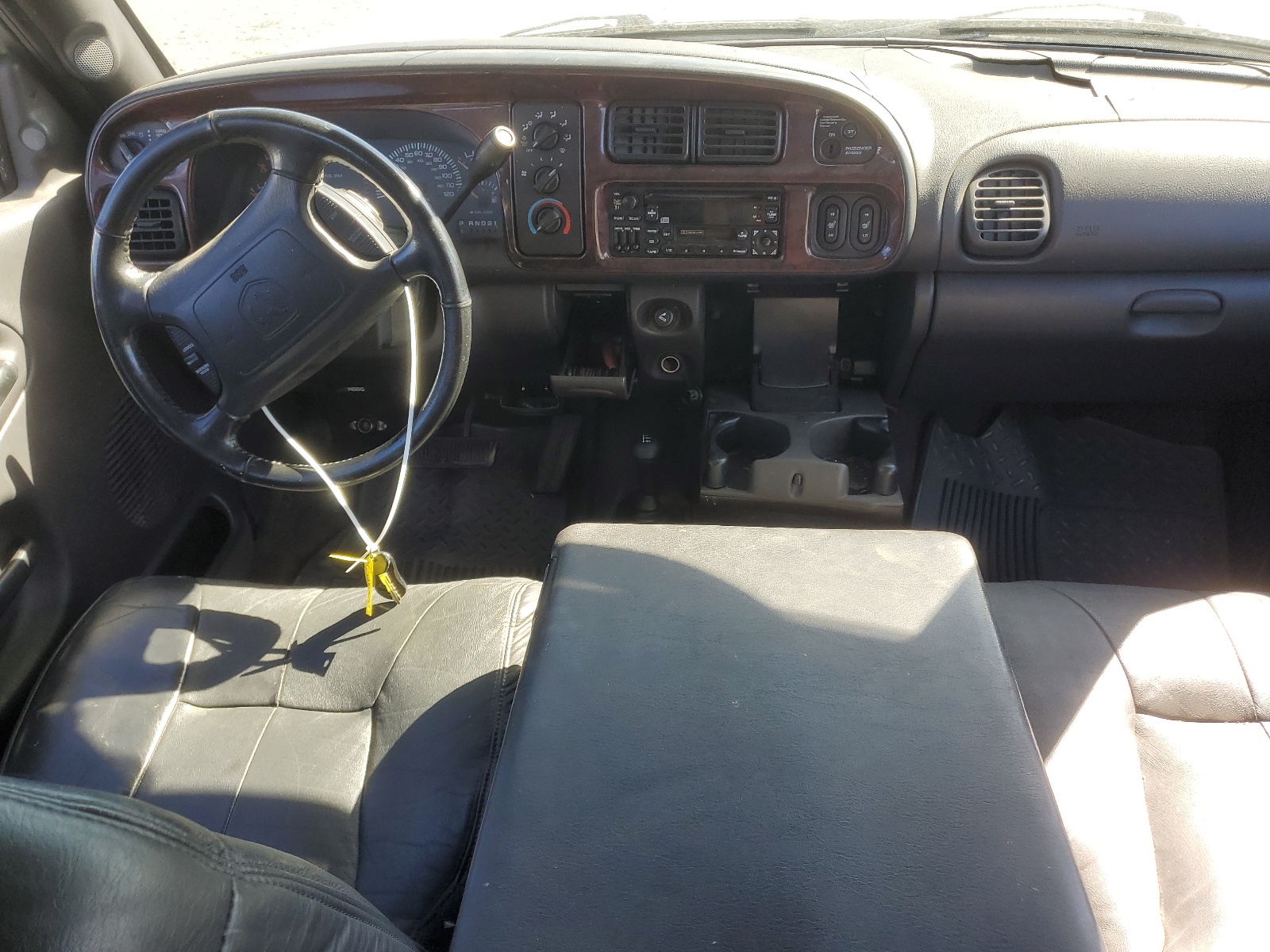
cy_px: 476
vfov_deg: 53.1
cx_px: 635
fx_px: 954
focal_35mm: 26
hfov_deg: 67.3
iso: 50
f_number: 1.5
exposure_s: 1/278
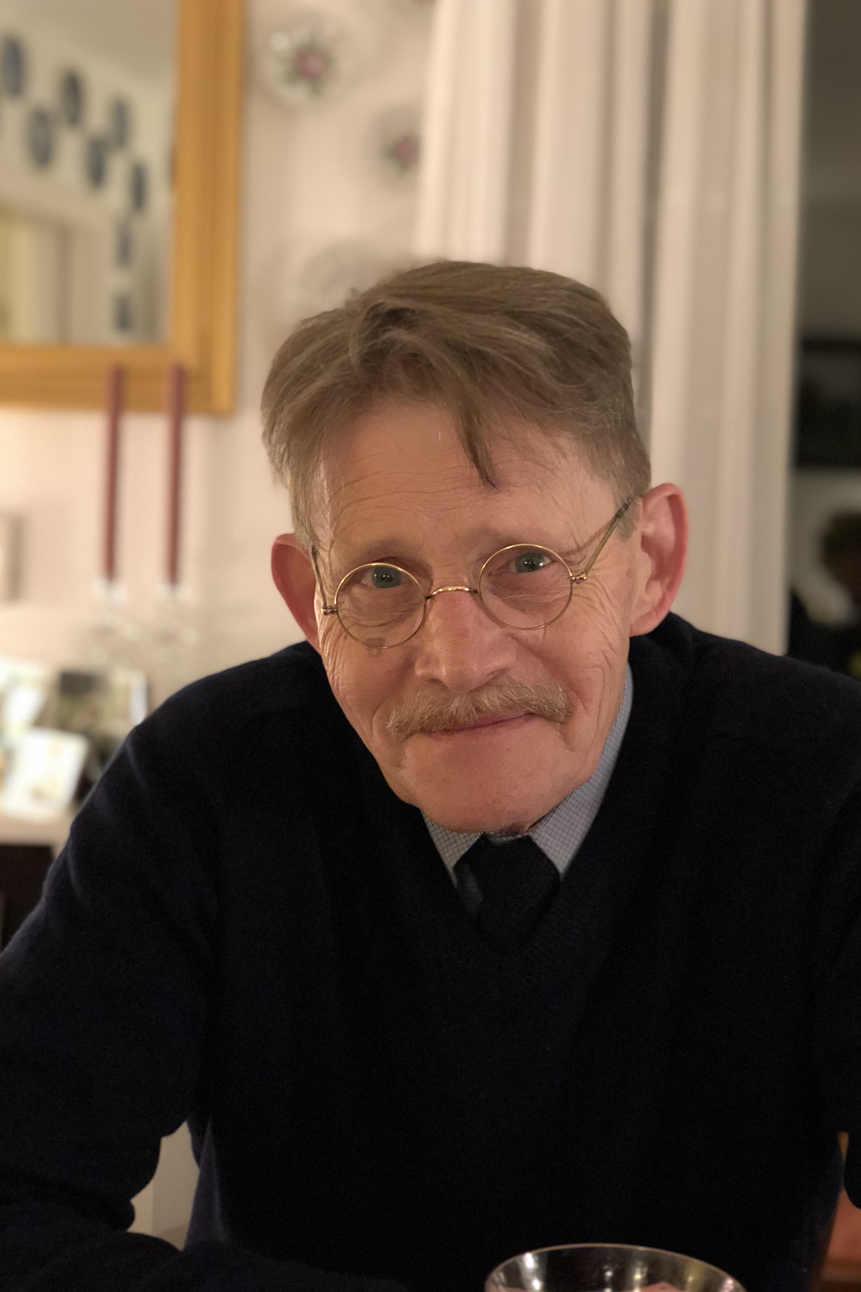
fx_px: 1973
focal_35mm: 55
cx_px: 472
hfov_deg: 24.6
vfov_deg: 36.2
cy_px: 654
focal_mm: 6
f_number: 2.4
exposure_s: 1/9
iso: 160
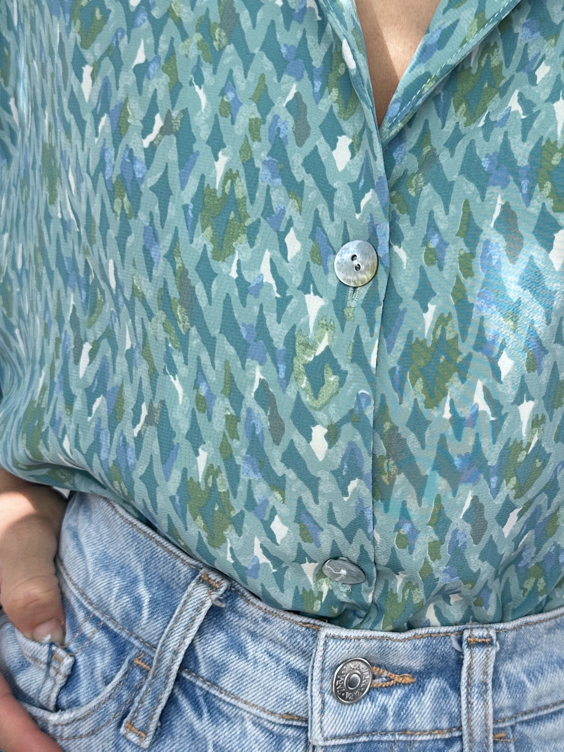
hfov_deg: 26.8
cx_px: 390
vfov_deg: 35.5
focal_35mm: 54
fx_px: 1173
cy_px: 381
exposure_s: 1/236
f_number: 1.78
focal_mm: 6.86
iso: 64
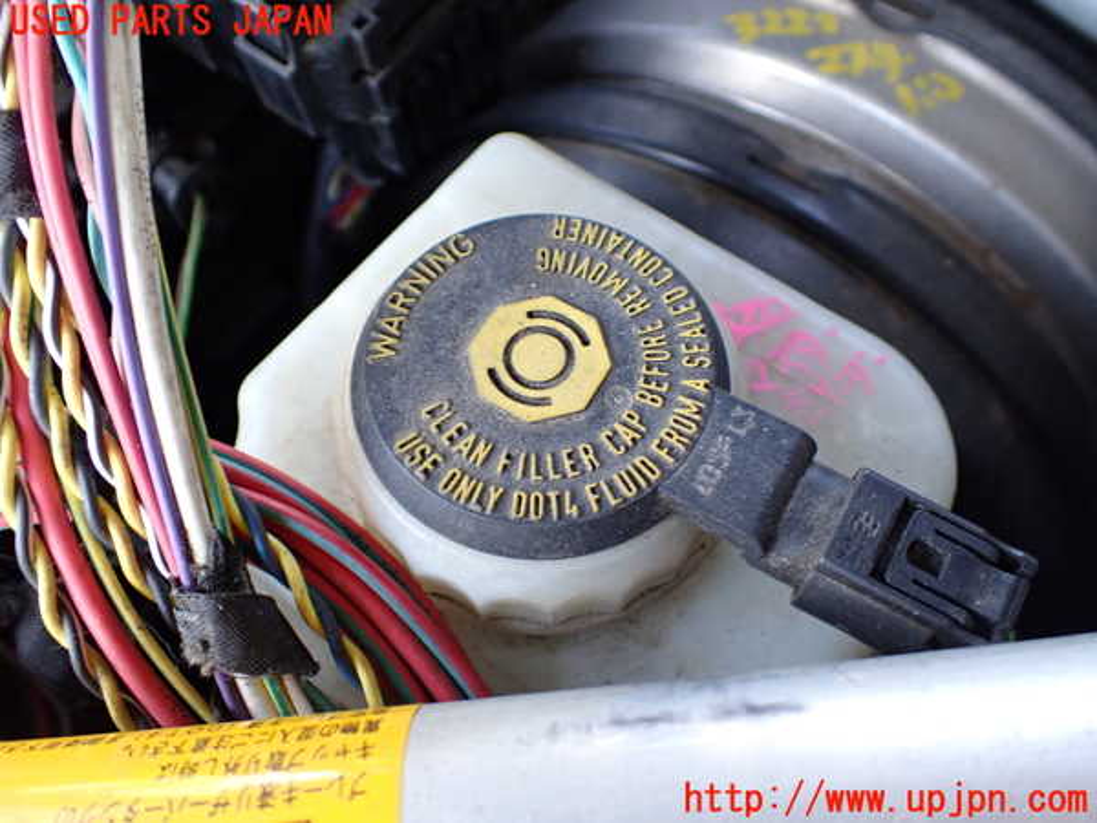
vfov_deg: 46.8
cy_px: 412
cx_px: 548
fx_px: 951
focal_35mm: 30
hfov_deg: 60.0
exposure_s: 1/125
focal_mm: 5.4
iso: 320
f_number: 2.3
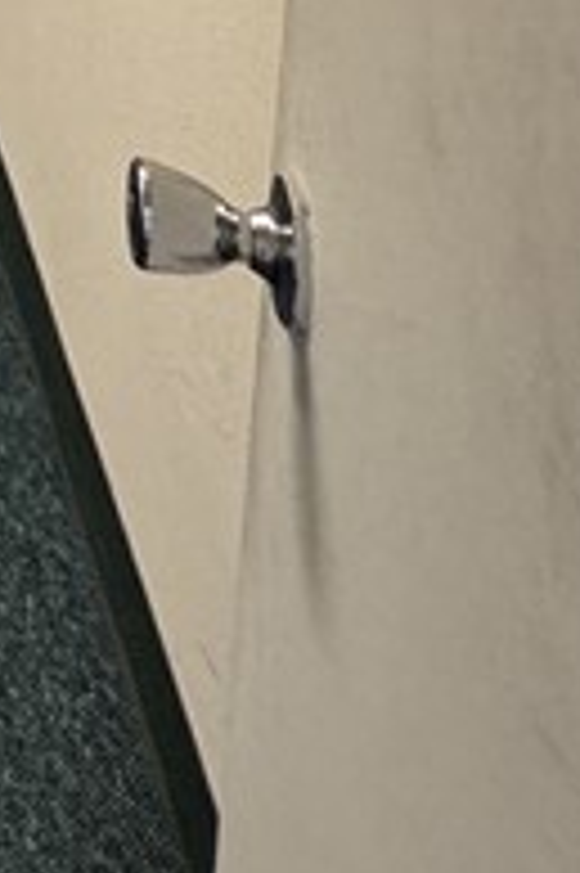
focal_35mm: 77
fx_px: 1864
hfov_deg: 10.8
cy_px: -765
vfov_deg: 19.0
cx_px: -1223
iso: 200
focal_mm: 2.22
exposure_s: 1/60
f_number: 2.2
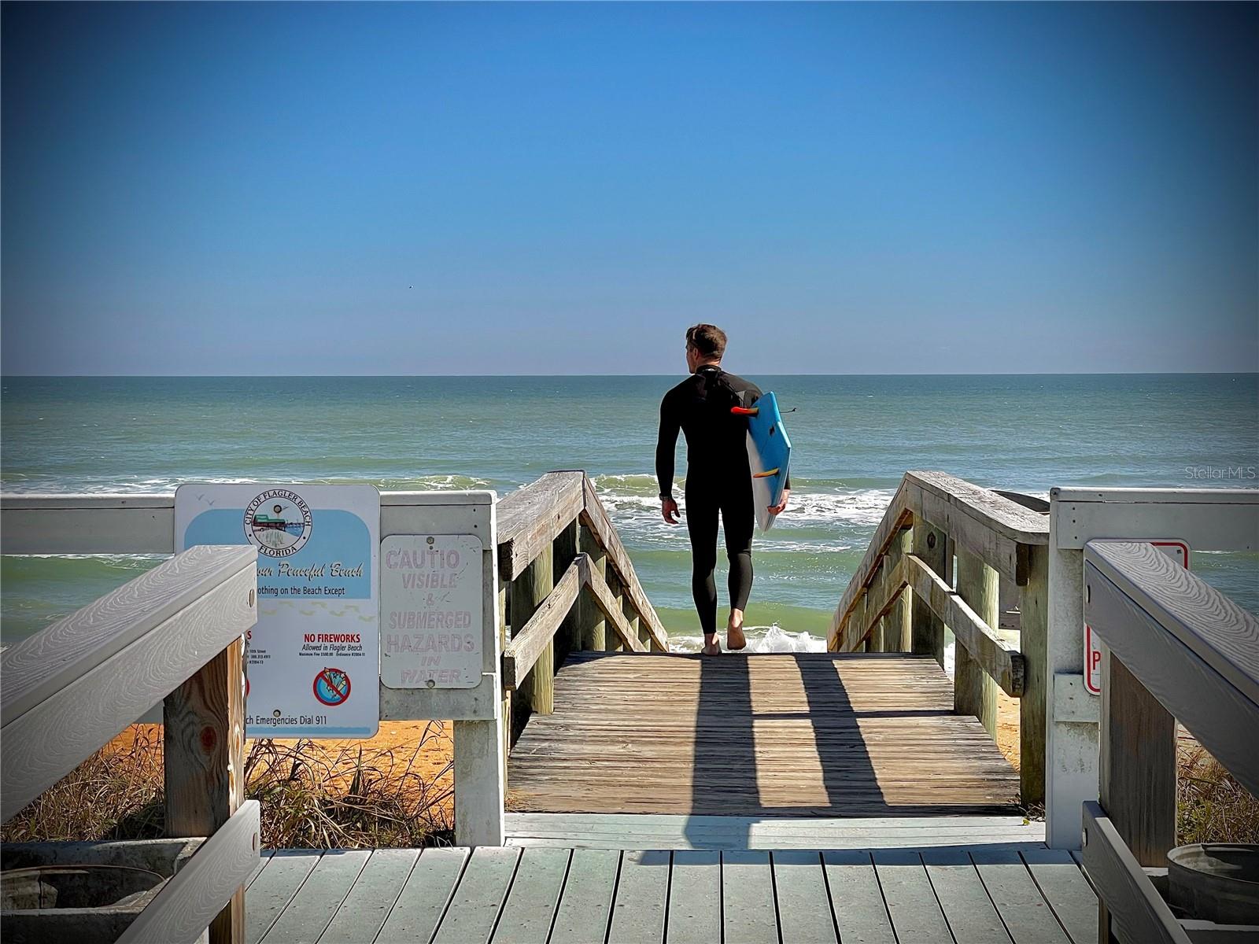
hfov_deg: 30.3
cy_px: 472
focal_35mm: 64
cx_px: 630
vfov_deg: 22.9
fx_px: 2328
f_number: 2.2
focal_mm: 7.5
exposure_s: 1/1754
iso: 20
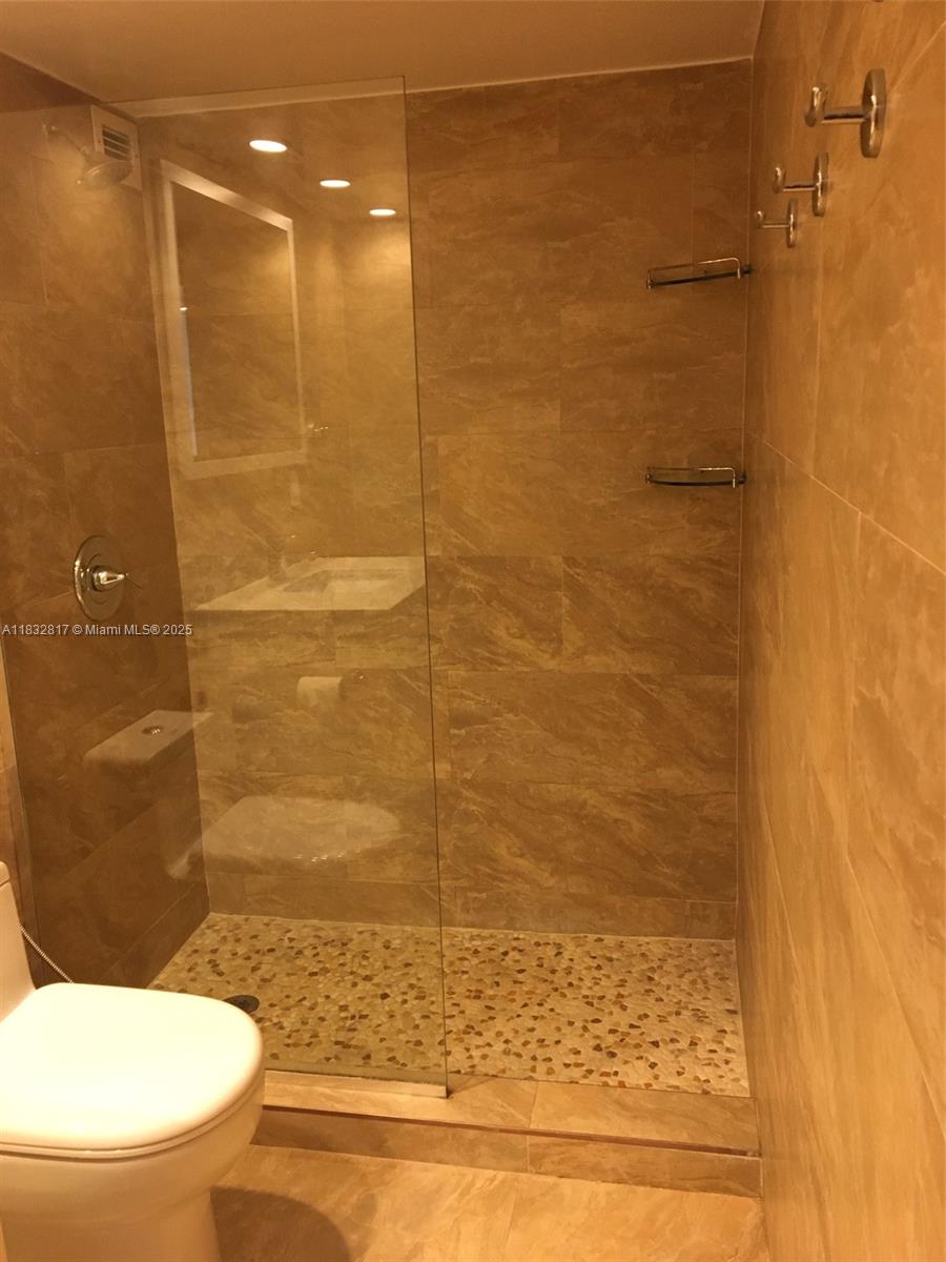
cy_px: 631
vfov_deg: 61.7
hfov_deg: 48.2
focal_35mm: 29
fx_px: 1057
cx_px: 473
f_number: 2.2
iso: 160
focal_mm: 4.15
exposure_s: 1/30
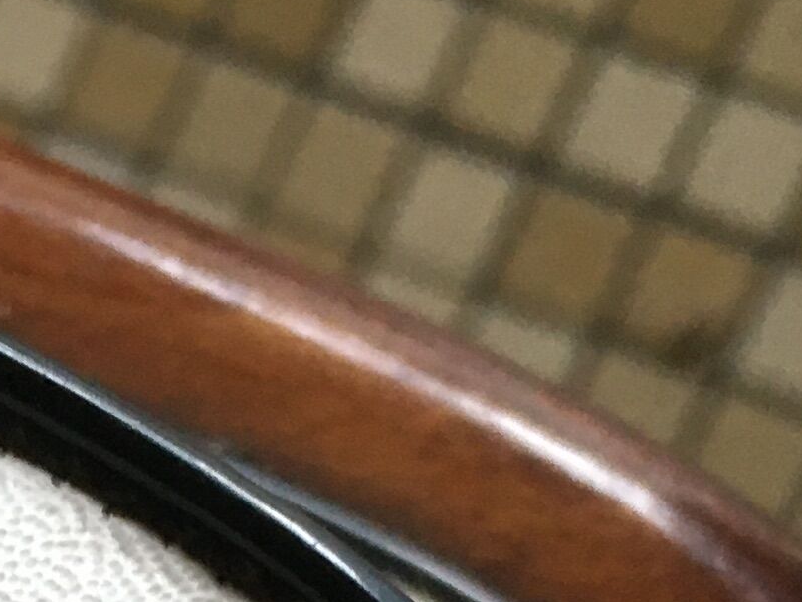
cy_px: 1338
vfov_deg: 9.4
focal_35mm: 145
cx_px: -60
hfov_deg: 13.4
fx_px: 3360
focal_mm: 4.15
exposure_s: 1/33
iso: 125
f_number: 2.2
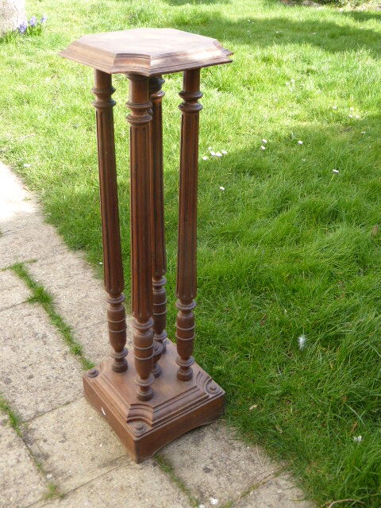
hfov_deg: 36.0
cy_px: 254
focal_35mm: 40
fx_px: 587
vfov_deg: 46.8
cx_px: 190
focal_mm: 6.9
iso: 100
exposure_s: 1/100
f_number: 3.9
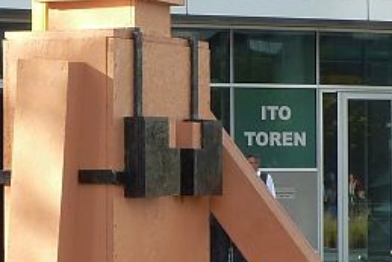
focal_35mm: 197
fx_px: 2146
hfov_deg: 10.4
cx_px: 97
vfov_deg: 7.0
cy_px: 198
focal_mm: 7.9
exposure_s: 1/100
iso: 80
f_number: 4
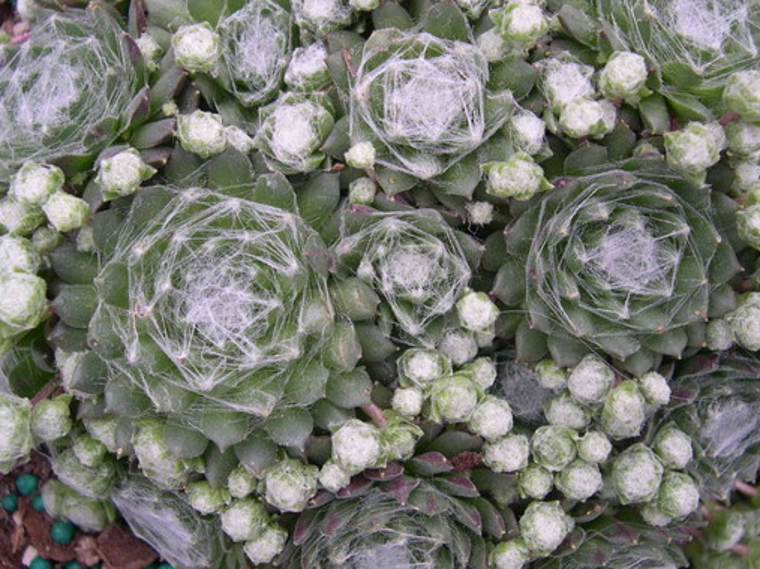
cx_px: 355
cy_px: 259
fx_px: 1054
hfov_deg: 39.6
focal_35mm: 48
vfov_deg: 30.2
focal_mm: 8
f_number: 2.8
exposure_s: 1/66.2
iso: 100
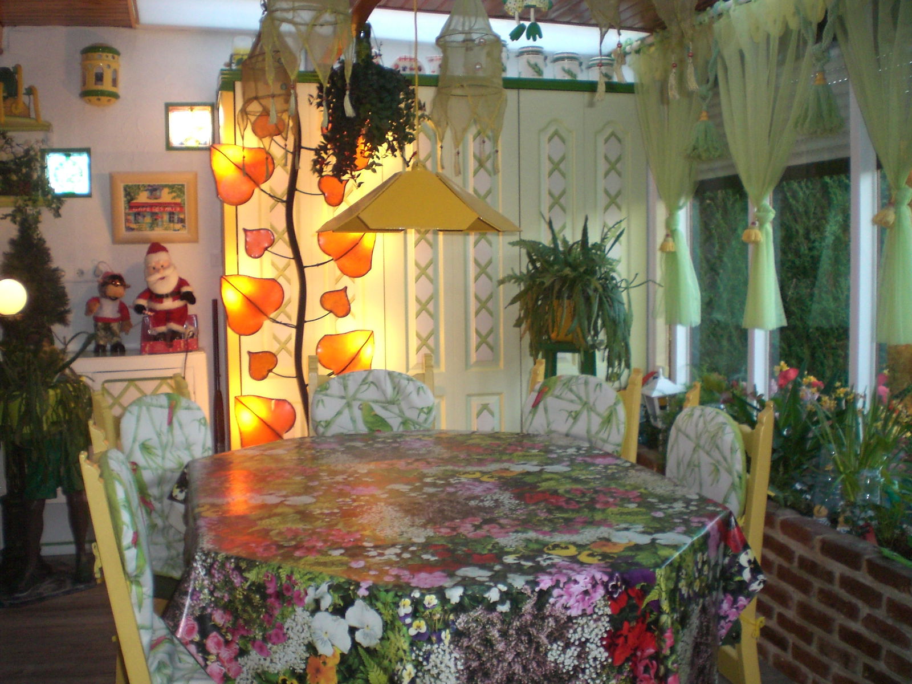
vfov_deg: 37.7
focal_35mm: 38
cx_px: 456
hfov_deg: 49.0
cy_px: 342
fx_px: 1001
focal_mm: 6.3
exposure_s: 1/60
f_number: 3.1
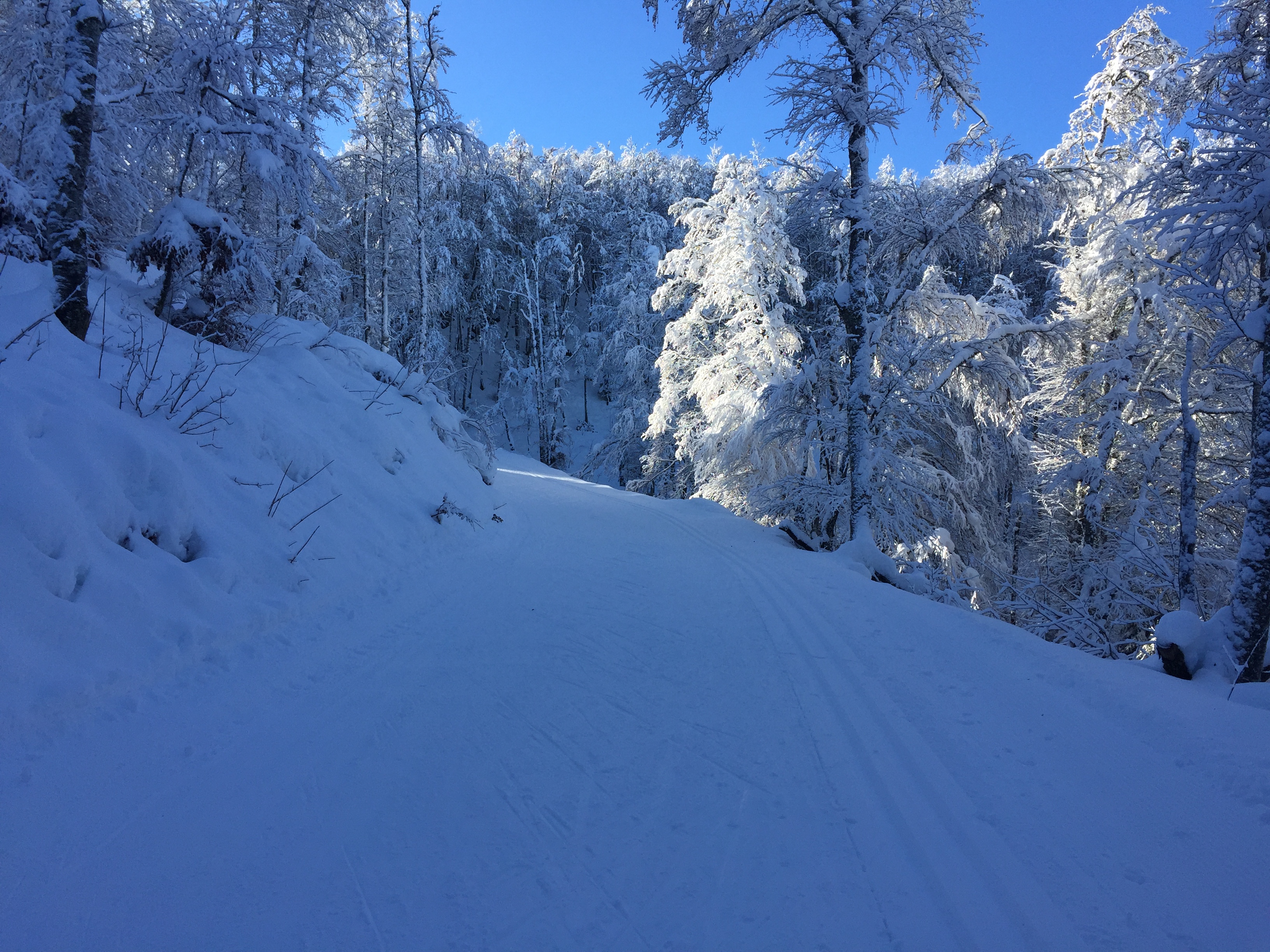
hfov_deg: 61.7
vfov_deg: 48.2
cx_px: 635
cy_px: 476
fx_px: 1064
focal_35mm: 29
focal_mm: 4.15
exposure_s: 1/1236
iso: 32
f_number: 2.2
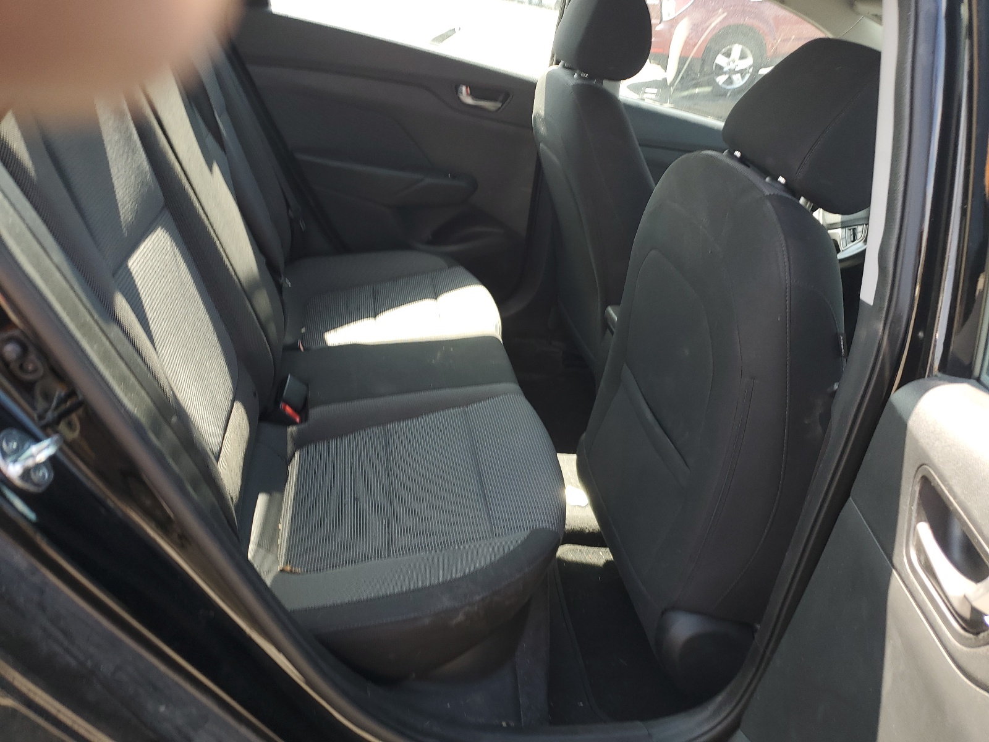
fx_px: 743
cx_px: 494
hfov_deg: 67.3
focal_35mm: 26
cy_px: 371
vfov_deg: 53.1
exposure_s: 1/238
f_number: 1.5
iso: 50
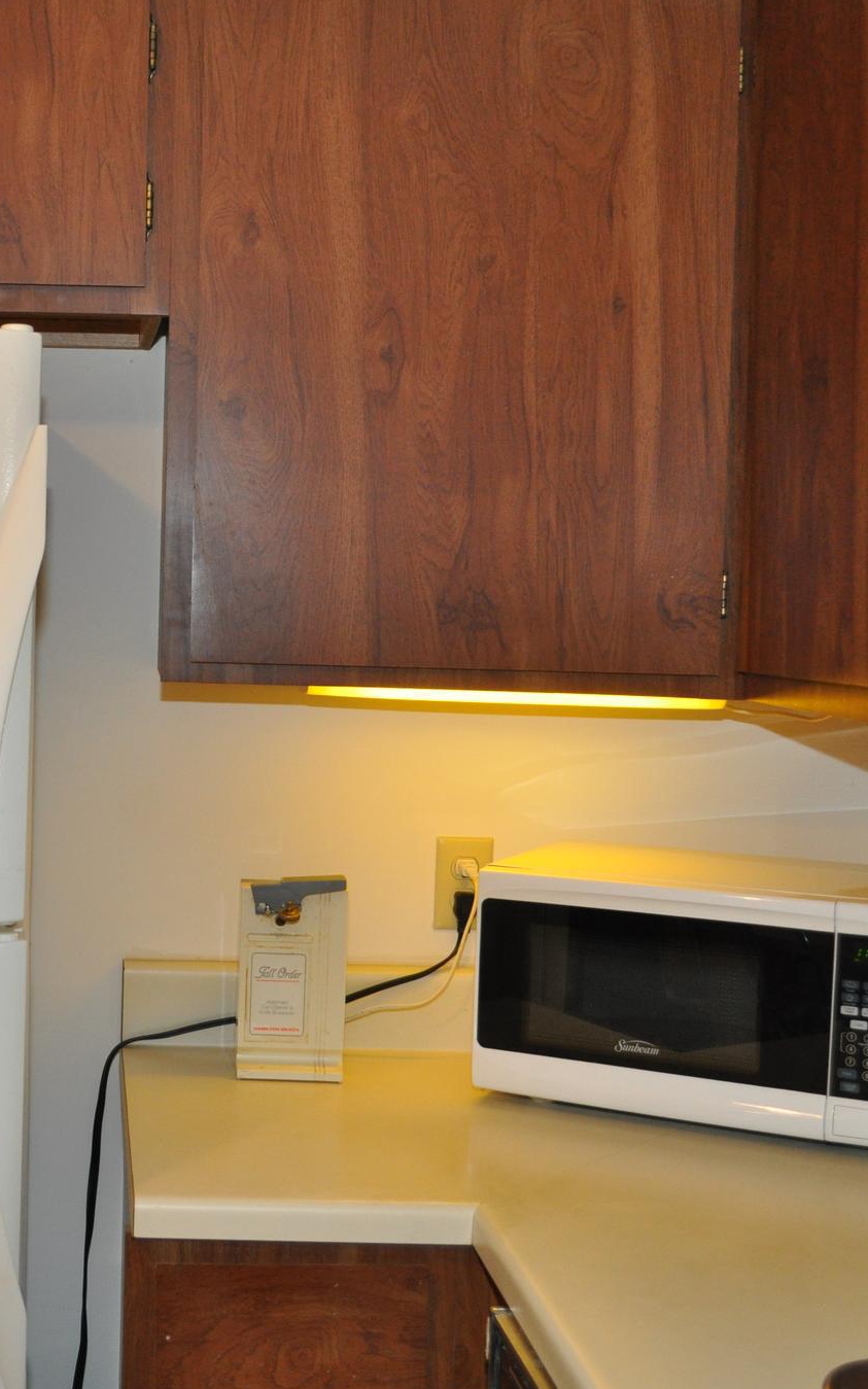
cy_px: 694
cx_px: 68
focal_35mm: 51
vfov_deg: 39.6
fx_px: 1931
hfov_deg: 24.5
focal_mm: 22
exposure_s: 1/60
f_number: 4
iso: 800
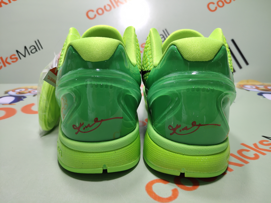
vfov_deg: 46.8
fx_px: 235
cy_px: 102
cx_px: 136
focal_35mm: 30
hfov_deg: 60.0
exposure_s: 1/100
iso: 135
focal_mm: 4.35
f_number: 1.79
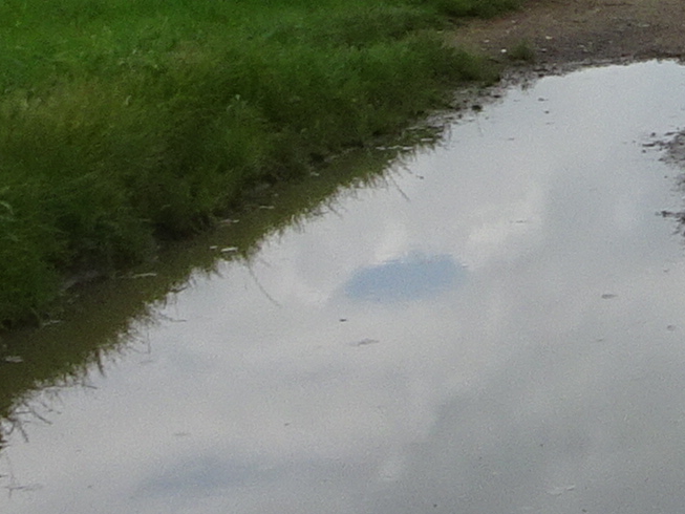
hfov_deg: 10.1
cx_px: 1435
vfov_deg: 8.0
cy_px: -415
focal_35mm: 180
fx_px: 3563
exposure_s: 1/1000
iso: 80
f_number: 3.5
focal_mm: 4.1
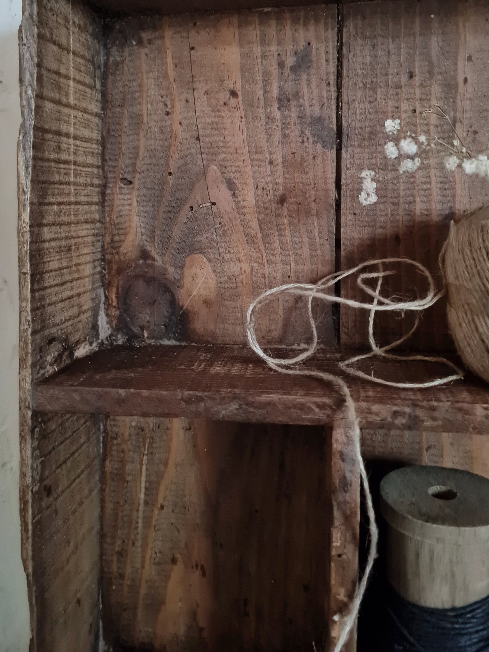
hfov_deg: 42.9
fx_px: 622
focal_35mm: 33
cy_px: 241
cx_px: 257
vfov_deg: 54.7
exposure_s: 1/25
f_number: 1.8
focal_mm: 5.4
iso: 1600
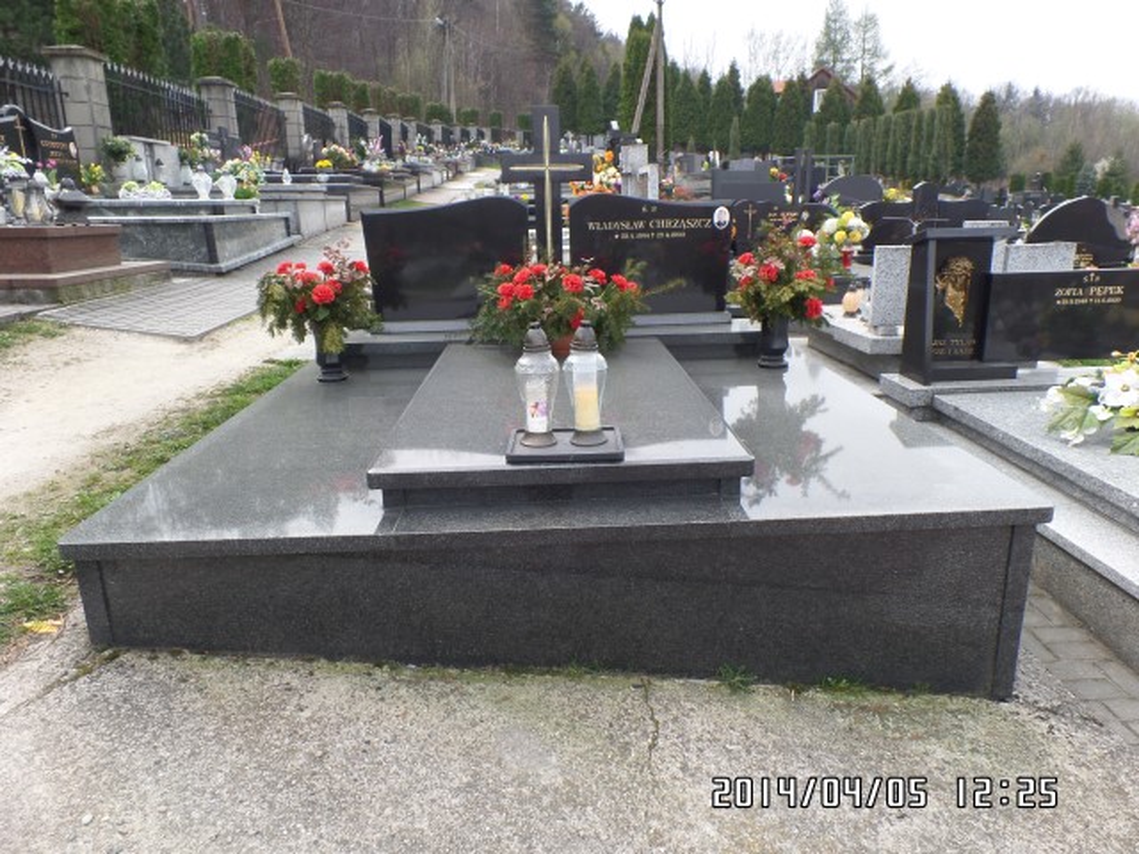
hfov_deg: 73.9
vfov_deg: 58.9
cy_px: 427
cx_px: 570
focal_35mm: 23
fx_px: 757
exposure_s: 1/250
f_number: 3.5
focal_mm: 4.1
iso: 100
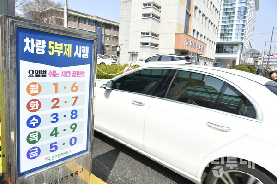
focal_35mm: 24
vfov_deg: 53.1
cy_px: 92
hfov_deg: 73.7
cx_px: 138
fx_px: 185
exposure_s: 1/100
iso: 80
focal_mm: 24
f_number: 10
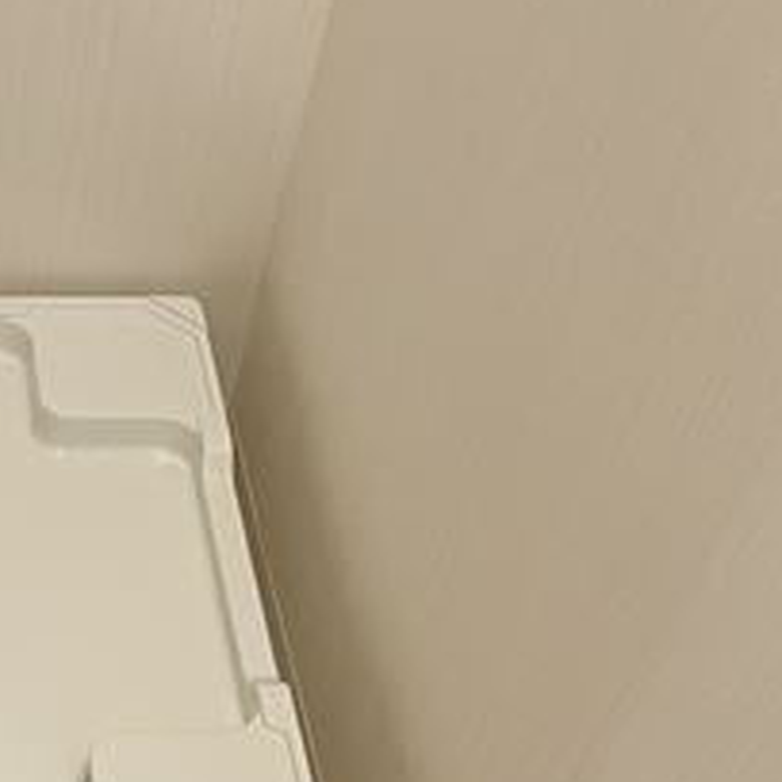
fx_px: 1840
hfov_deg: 22.0
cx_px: -188
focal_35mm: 72
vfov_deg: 23.6
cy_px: 652
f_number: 1.8
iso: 80
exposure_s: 1/50
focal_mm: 4.25
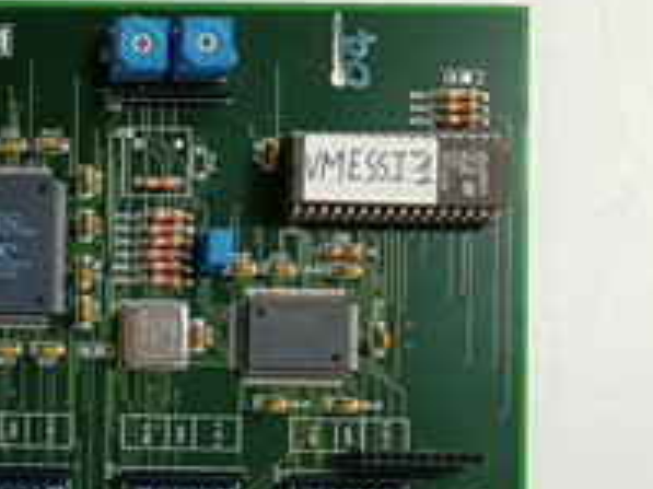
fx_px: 1282
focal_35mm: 68
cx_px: -56
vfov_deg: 21.1
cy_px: 438
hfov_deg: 26.4
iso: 644
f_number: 1.9
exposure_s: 1/33.3
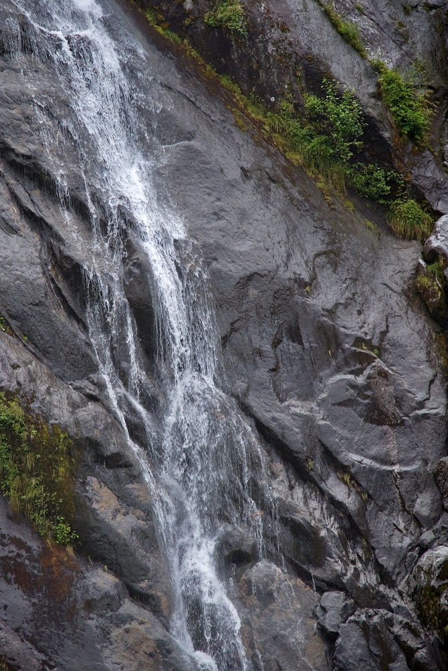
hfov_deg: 9.0
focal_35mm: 153
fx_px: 2854
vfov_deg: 13.4
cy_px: 315
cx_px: 168
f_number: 4
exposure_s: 1/250
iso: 140
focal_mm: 120
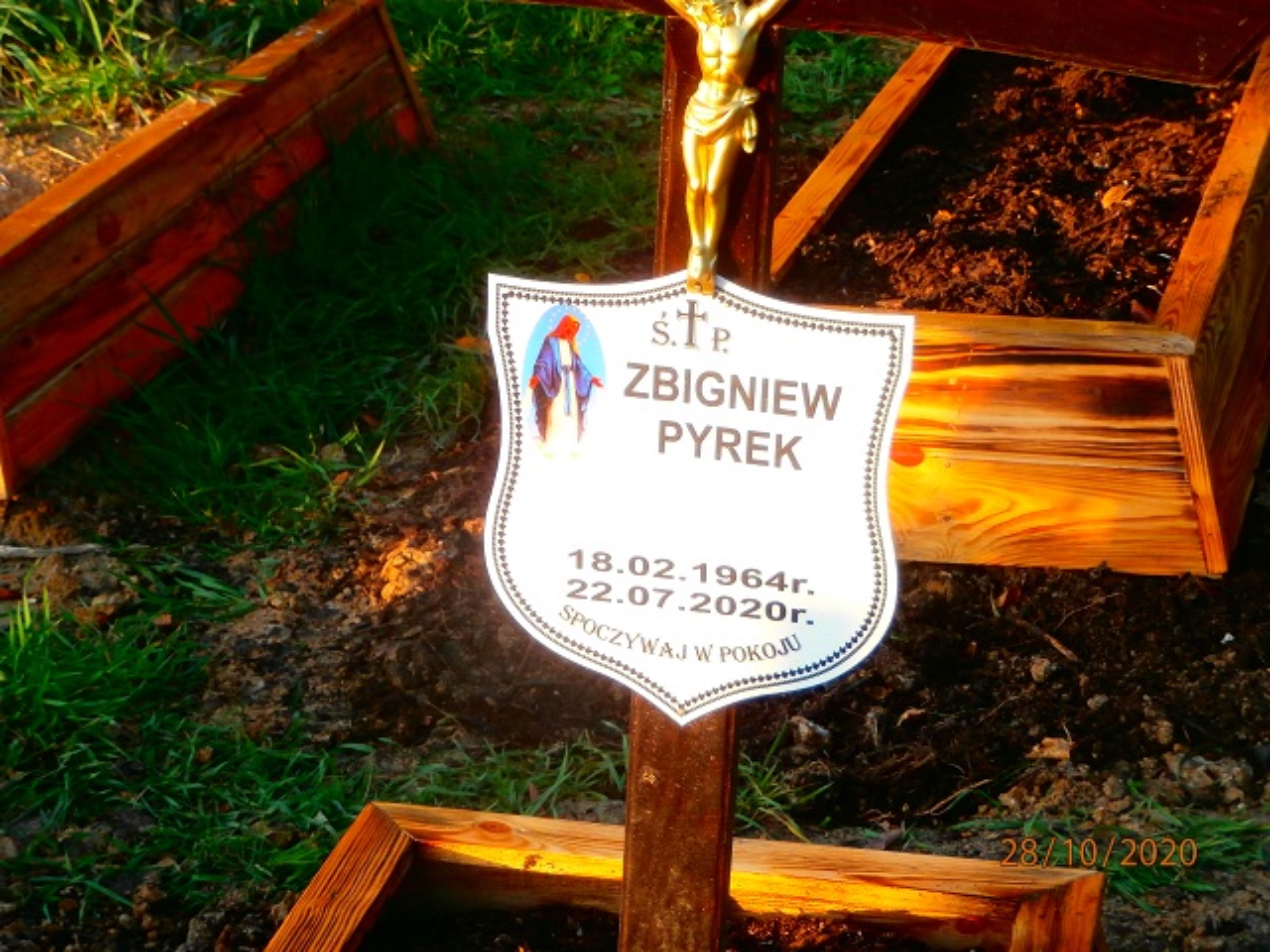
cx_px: 635
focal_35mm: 86
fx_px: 3155
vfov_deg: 17.2
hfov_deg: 22.8
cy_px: 476
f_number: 5
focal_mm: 15.16
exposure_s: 1/100
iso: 160
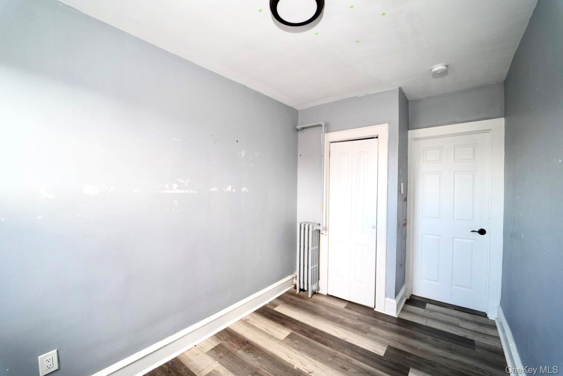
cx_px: 282
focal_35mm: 14
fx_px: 219
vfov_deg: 81.3
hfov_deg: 104.2
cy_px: 188
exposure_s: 1/160
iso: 1250
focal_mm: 14
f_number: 4.5
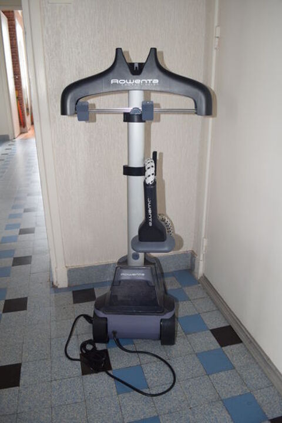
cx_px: 141
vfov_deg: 67.4
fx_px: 317
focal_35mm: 27
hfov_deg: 47.9
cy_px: 212
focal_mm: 18
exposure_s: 1/60
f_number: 4
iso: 800
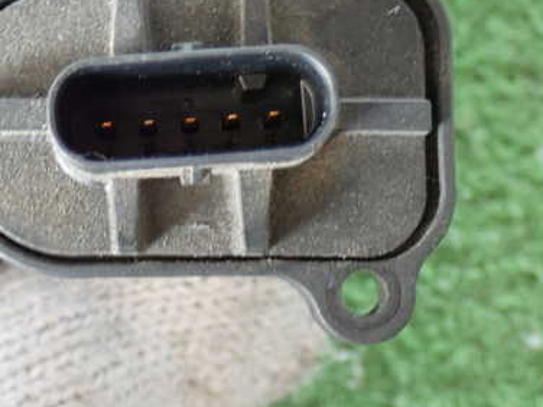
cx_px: 133
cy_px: 134
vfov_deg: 13.8
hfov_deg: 18.3
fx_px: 1678
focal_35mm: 107
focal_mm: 11.88
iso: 800
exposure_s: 1/15
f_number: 3.8
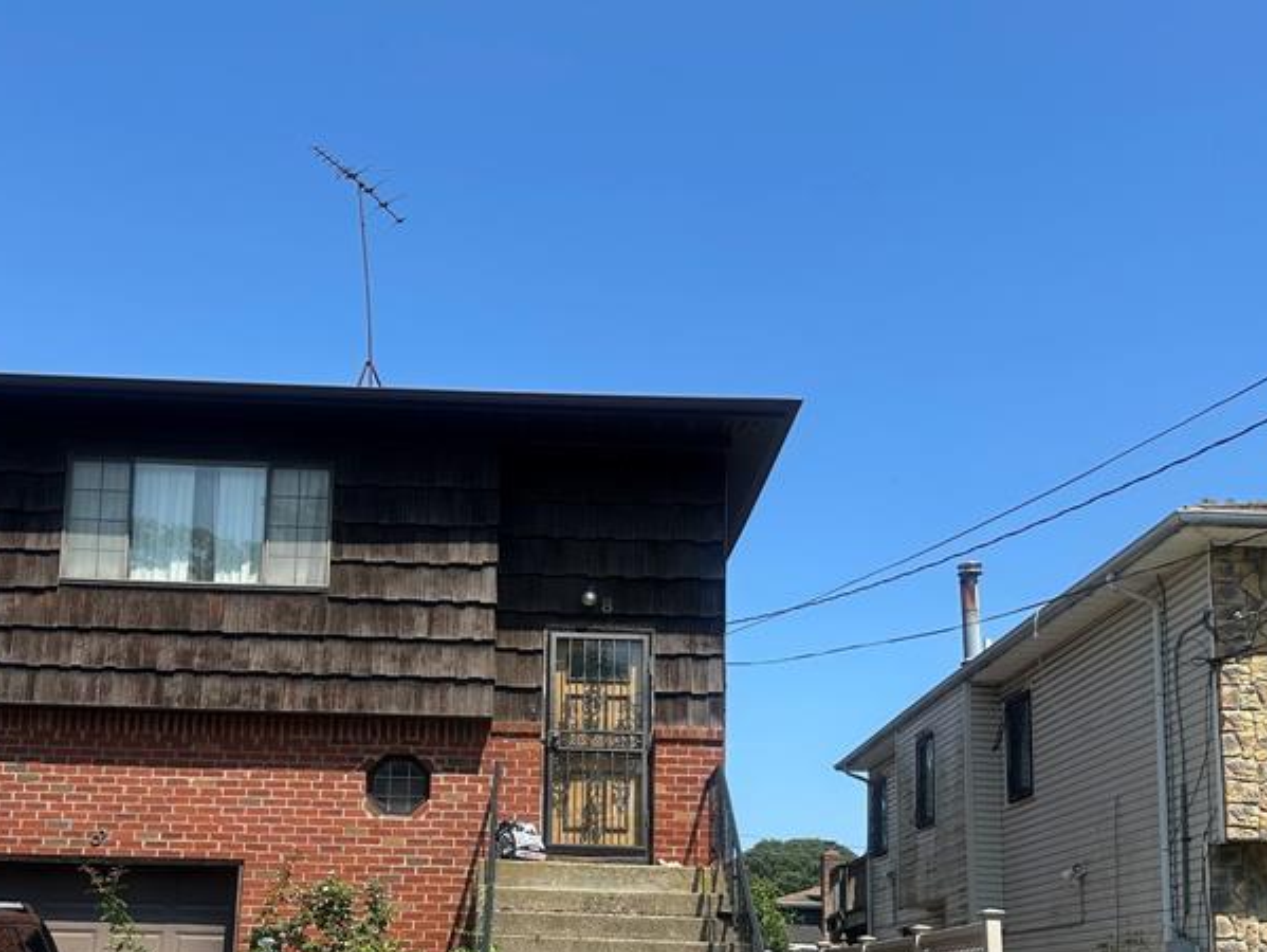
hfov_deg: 45.5
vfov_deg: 34.2
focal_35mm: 41
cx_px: 514
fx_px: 1502
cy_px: 743
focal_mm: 6.86
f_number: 1.78
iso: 80
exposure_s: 1/3058
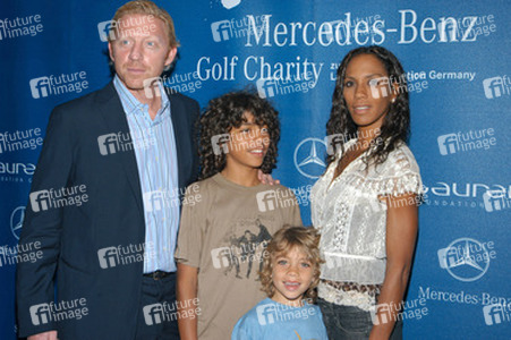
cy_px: 170
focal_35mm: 51
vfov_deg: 26.4
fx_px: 723
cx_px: 256
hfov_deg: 38.9
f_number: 11
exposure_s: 1/60
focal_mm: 34
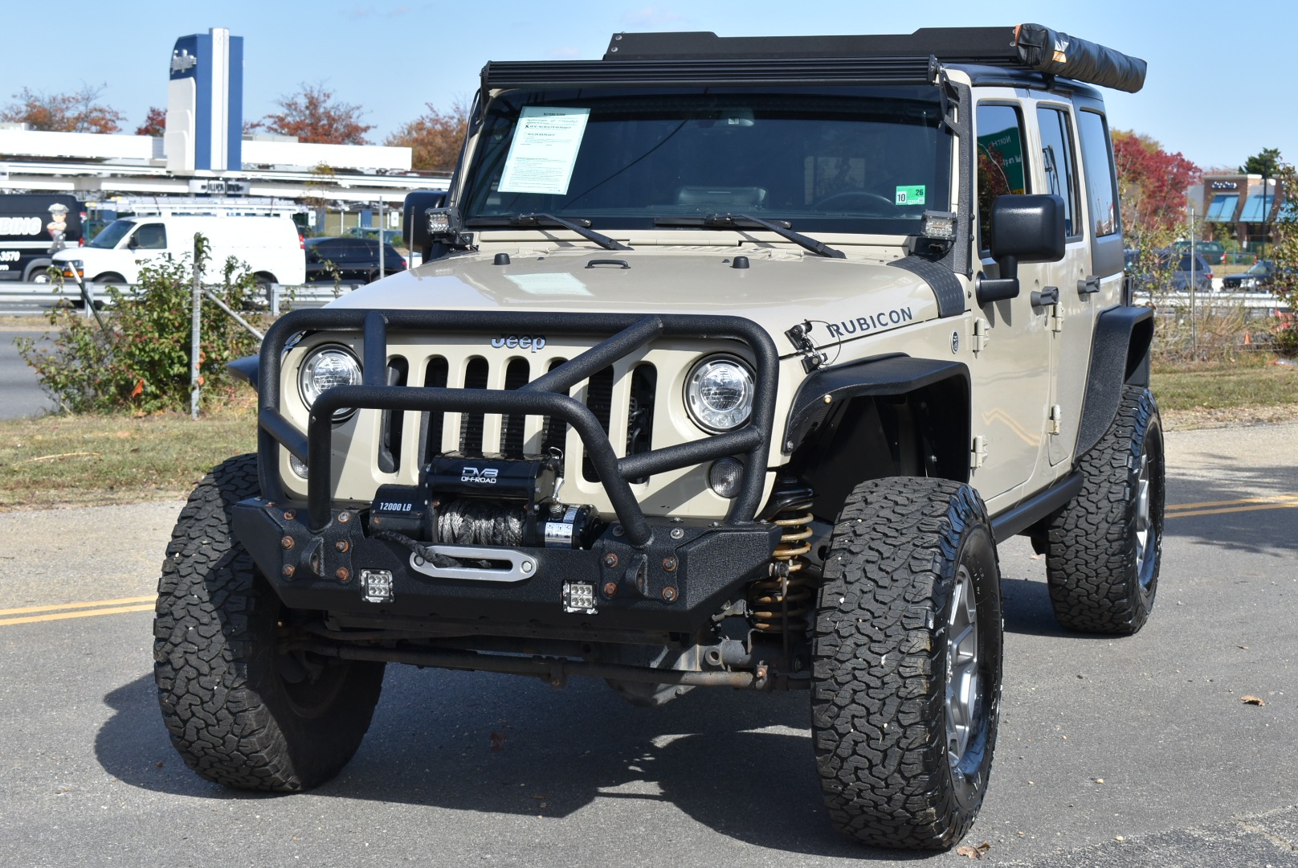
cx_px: 649
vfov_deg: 19.8
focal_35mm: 69
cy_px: 434
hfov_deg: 29.2
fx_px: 2490
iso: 200
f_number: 9
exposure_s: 1/320
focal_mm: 46
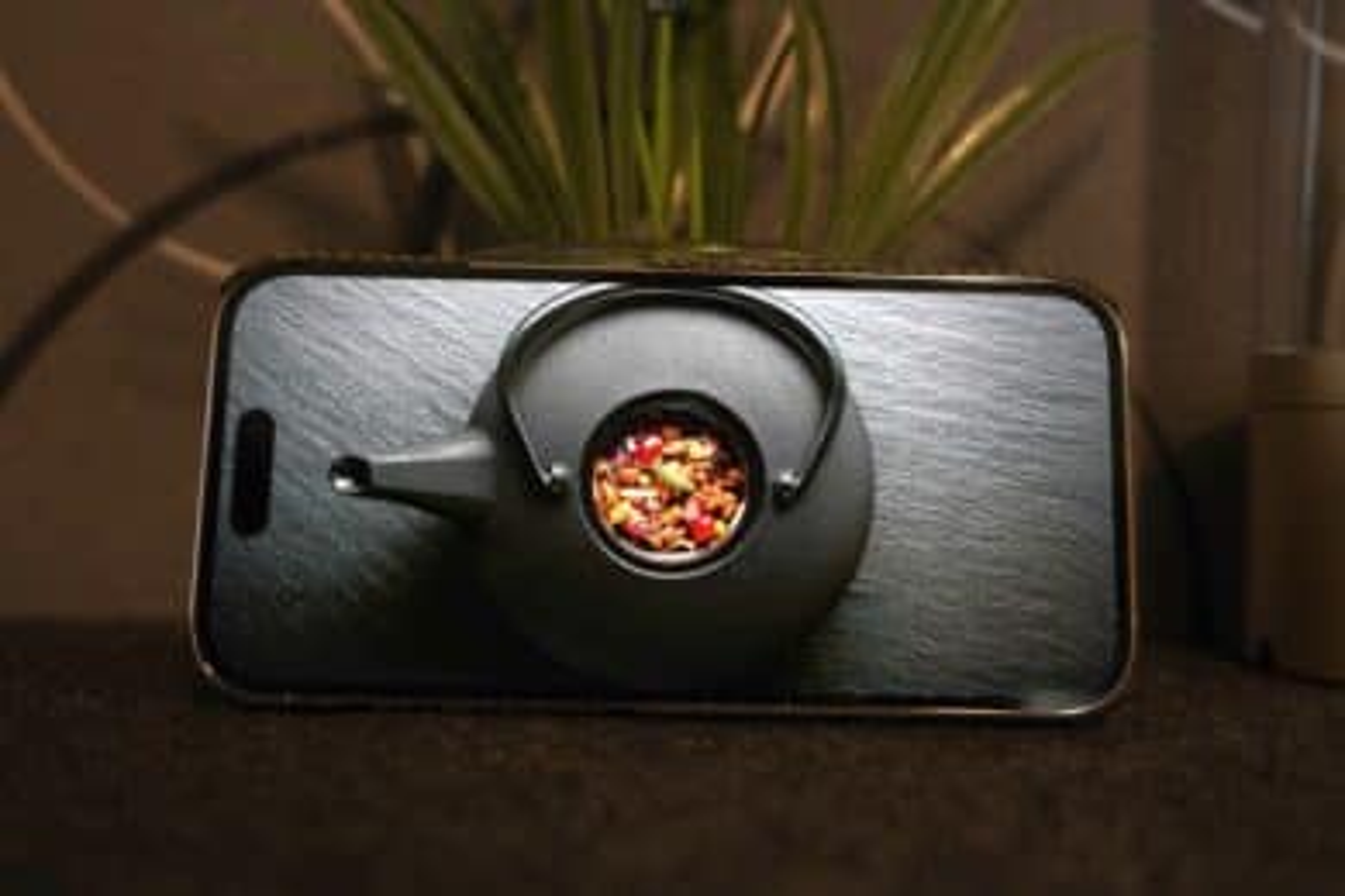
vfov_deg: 31.2
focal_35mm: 43
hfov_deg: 45.4
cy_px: 448
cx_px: 672
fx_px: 1606
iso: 1250
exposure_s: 1/50
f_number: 5.6
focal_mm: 43
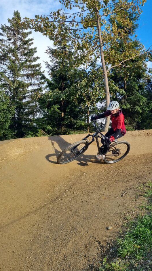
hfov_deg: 35.1
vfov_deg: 59.3
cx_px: 107
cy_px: 118
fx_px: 236
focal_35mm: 33
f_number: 1.8
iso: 50
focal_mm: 5.4
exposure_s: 1/1412
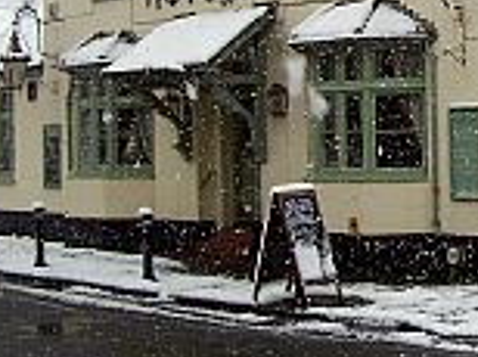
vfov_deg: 14.7
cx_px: 475
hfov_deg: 19.3
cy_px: 28
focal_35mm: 99
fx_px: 1365
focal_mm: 6.3
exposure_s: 1/350
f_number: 2.8
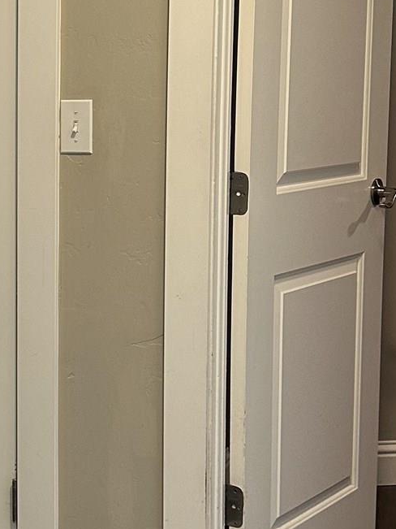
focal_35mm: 85
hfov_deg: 16.5
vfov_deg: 23.0
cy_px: 221
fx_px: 1297
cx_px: -101
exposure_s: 1/120
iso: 200
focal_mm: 6.86
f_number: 1.78
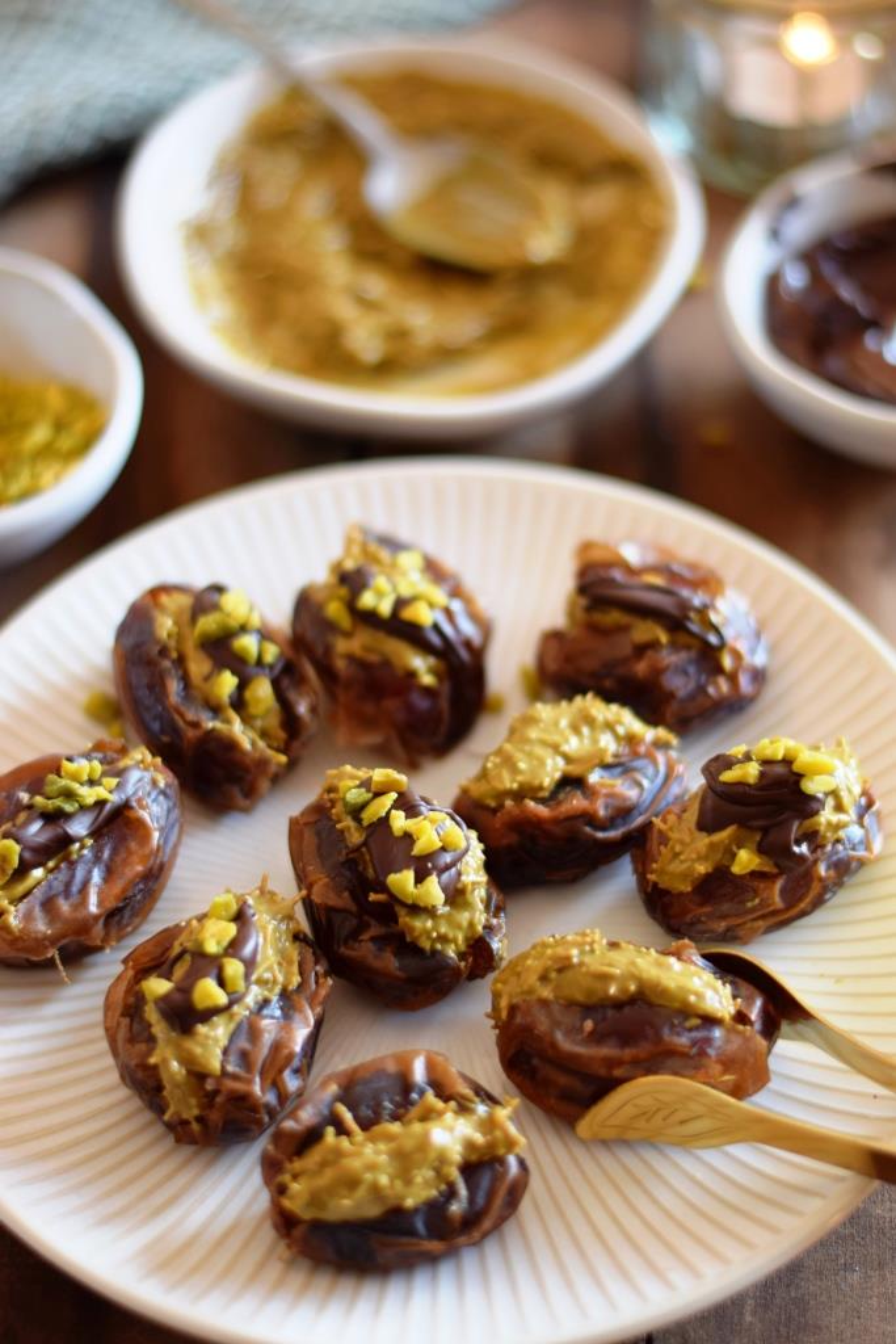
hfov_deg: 18.2
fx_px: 2799
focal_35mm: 75
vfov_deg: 27.0
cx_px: 448
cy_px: 672
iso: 200
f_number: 1.8
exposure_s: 1/250
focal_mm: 50
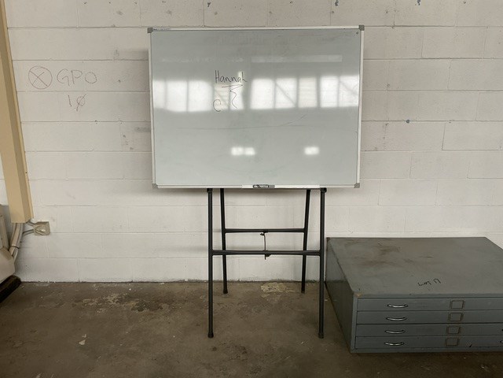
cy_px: 189
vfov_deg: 48.2
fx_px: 421
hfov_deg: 61.7
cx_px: 252
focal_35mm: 29
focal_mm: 3
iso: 50
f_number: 1.8
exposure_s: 1/100
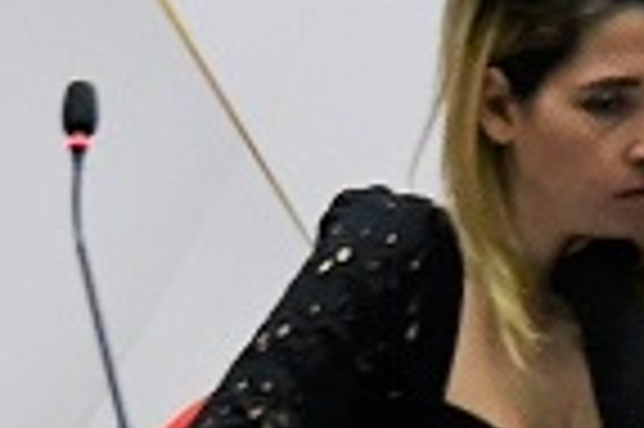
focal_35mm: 606
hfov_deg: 3.4
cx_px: 1648
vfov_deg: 2.3
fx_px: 10828
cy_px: -221
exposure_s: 1/125
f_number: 5.3
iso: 5000
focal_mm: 62
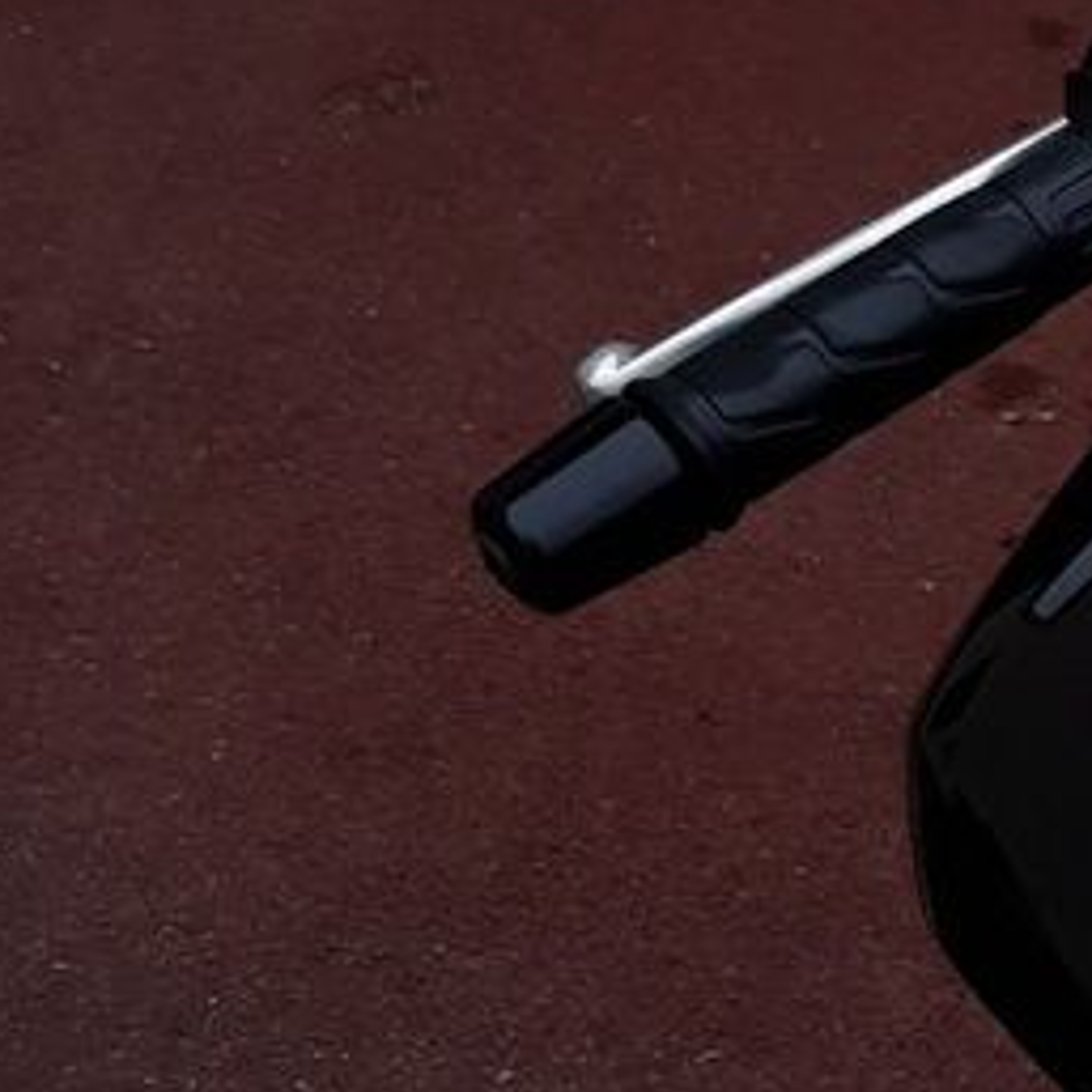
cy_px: 489
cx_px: 1878
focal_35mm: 119
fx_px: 4247
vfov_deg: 14.6
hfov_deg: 13.4
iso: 40
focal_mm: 3.71
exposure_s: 1/510
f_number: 1.7
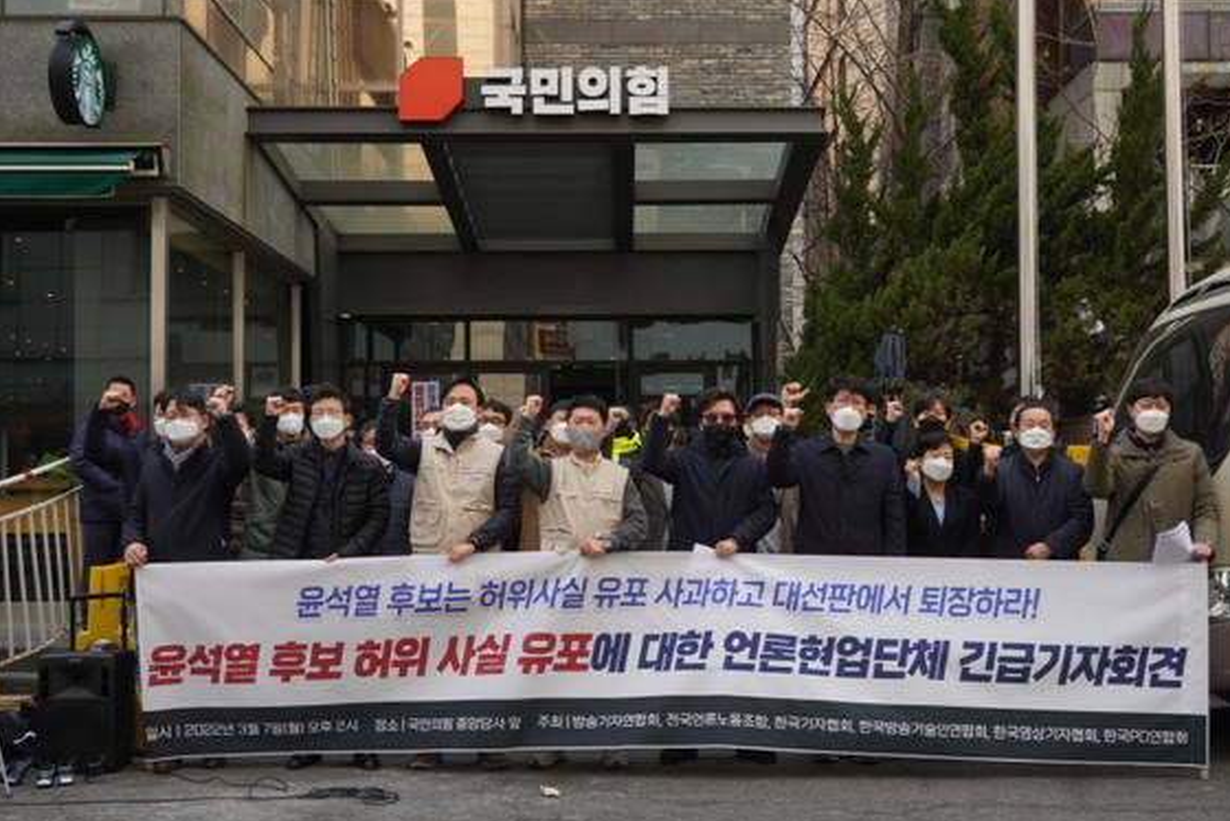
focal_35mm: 45
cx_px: 655
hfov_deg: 43.6
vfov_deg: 29.9
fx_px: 1538
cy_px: 431
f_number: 5.6
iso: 100
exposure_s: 1/200
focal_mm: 28
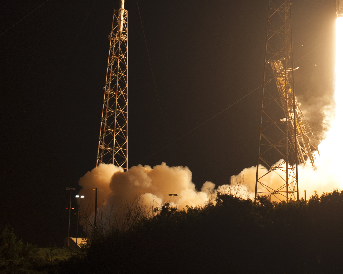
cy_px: -2
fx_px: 822
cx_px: 327
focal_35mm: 81
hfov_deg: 22.8
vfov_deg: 18.4
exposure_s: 1/1000
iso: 400
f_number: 5.6
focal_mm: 35
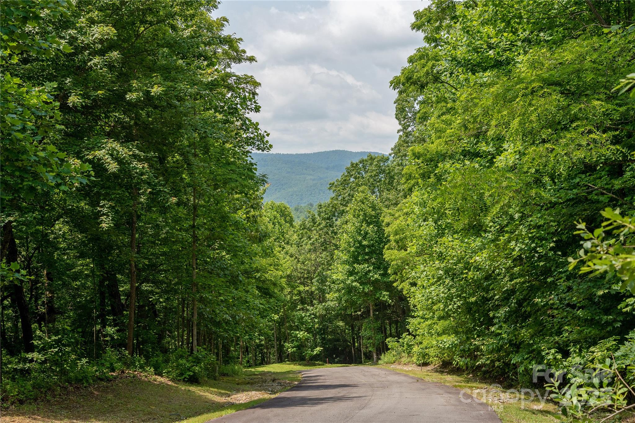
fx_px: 917
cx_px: 318
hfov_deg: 38.2
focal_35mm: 52
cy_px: 212
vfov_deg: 26.0
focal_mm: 52
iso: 320
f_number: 7.1
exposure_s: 1/1250
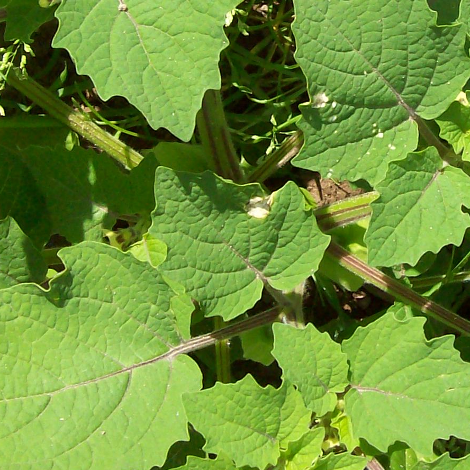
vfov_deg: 16.9
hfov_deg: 17.0
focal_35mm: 102
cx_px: 341
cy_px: 65
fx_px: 1567
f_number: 4.8
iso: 80
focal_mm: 6
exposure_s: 1/380
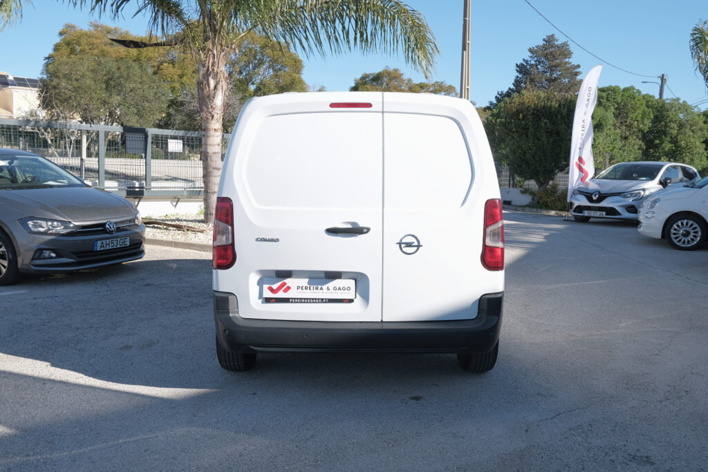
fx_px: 629
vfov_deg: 41.1
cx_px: 354
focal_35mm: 32
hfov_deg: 58.7
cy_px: 236
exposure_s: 1/180
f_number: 9
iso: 160
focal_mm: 21.5
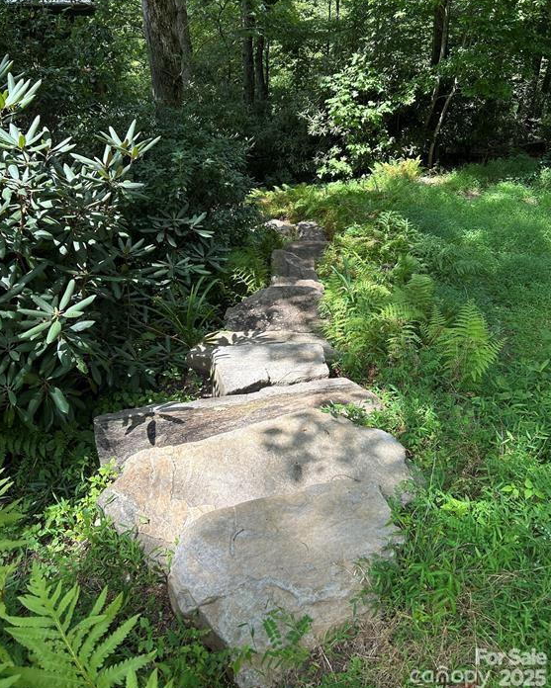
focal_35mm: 28
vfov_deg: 62.1
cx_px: 282
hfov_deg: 51.5
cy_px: 321
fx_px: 571
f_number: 1.5
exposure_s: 1/1377
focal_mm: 5.7
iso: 50
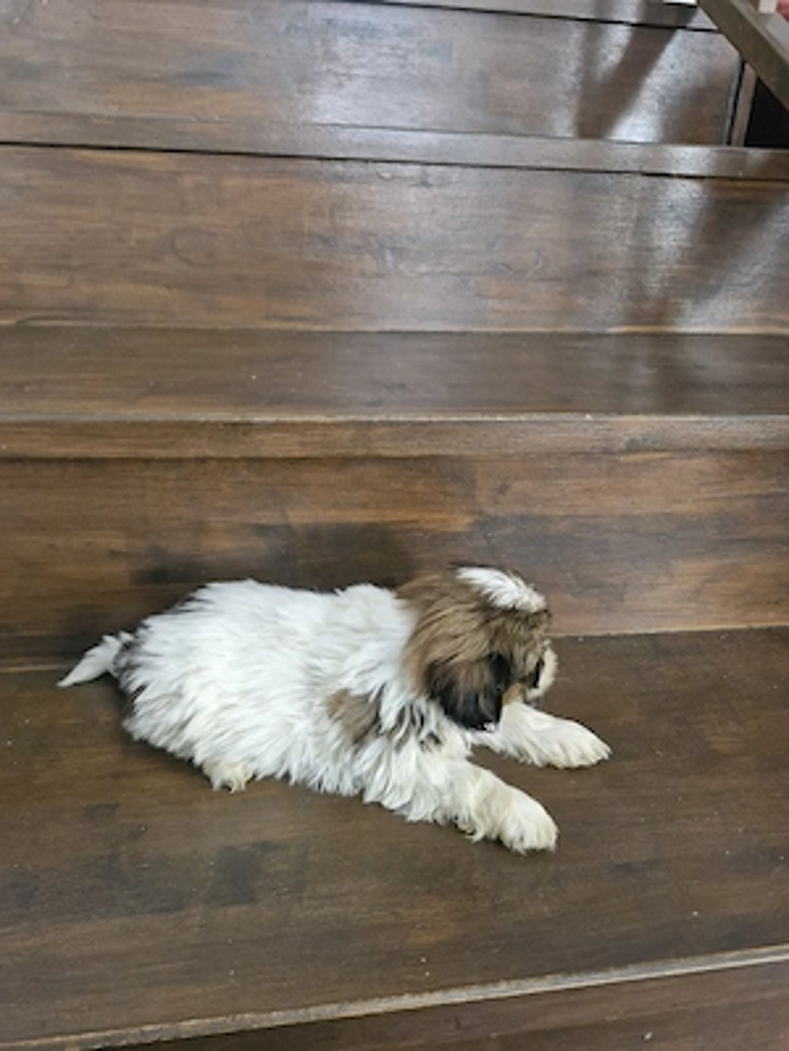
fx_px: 699
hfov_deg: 58.9
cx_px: 394
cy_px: 526
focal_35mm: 23
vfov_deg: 73.9
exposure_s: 1/100
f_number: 1.8
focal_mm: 5.54
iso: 800
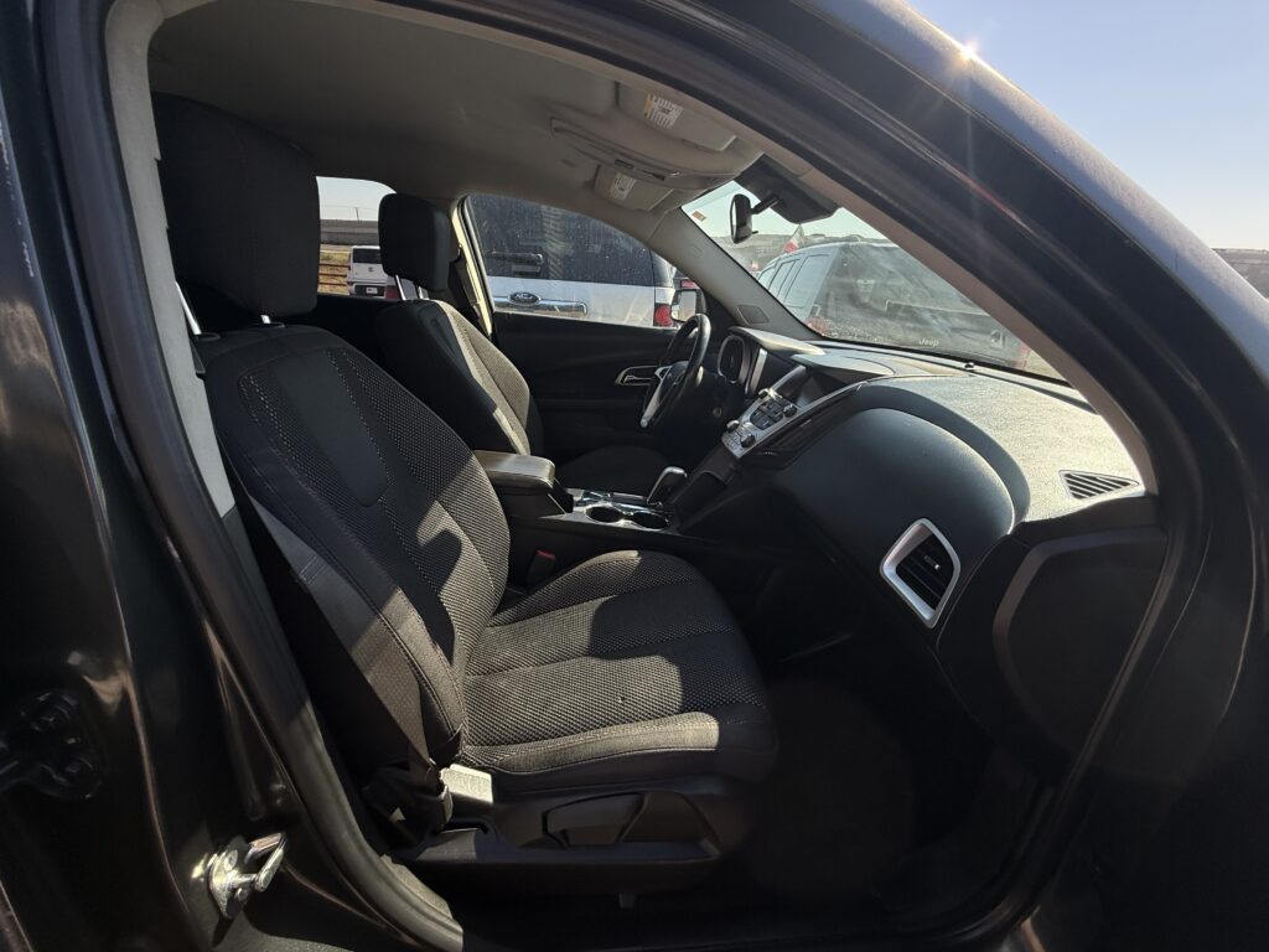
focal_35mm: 14
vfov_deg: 85.7
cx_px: 634
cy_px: 476
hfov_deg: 102.1
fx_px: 513
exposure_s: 1/607
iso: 50
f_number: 2.2
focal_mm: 2.22
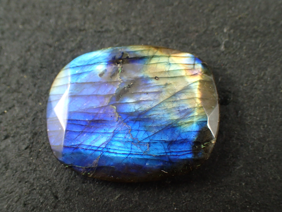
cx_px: 141
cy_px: 106
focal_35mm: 46
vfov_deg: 31.5
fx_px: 375
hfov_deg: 41.2
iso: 400
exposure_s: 1/200
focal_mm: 8.41
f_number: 3.1
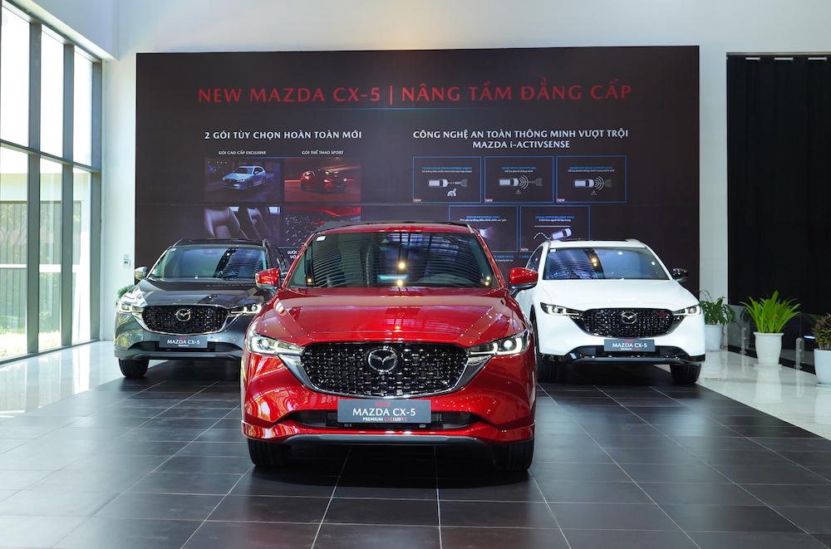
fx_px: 691
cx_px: 416
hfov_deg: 62.1
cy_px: 274
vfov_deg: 43.4
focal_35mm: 30
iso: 1250
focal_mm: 30
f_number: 5.6
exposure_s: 1/160
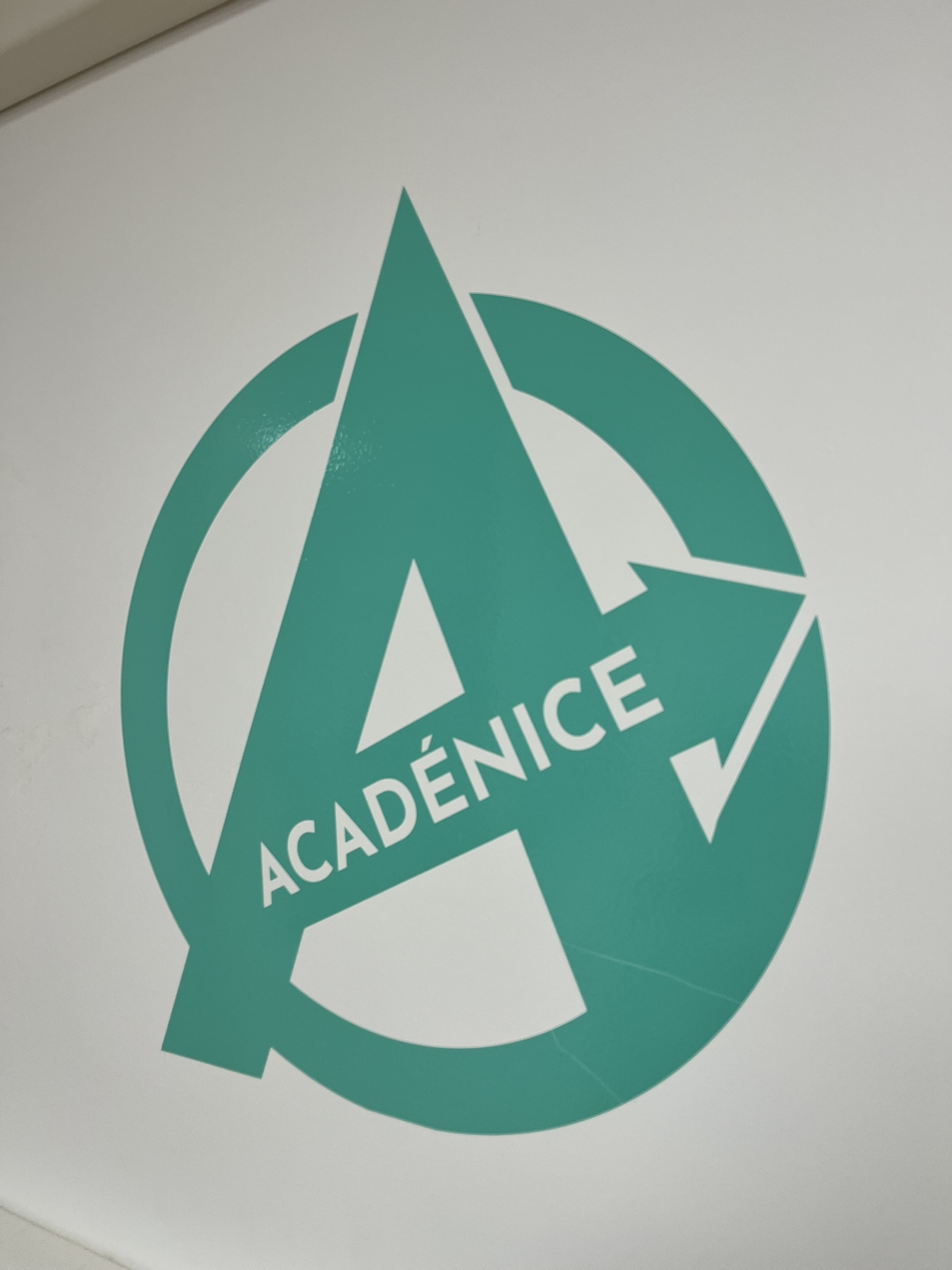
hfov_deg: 53.1
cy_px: 635
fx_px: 953
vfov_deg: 67.3
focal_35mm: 26
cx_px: 476
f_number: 1.6
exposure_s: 1/100
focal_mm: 5.1
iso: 80
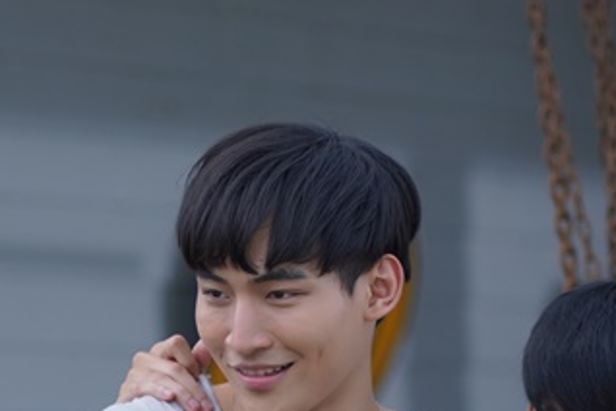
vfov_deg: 4.3
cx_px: 176
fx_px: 5480
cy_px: 474
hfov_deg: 6.4
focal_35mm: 320
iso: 100
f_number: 1.8
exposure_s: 1/2500
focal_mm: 85
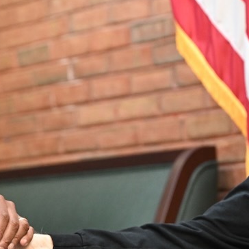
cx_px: 143
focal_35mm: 209
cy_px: 92
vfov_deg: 8.4
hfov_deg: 8.4
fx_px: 1701
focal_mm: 70
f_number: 2.8
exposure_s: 1/1000
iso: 3200
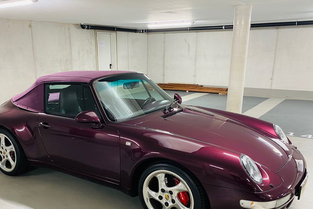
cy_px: 147
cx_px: 129
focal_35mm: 35
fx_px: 304
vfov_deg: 37.3
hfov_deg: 54.1
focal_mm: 4.25
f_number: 1.8
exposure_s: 1/50
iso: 160
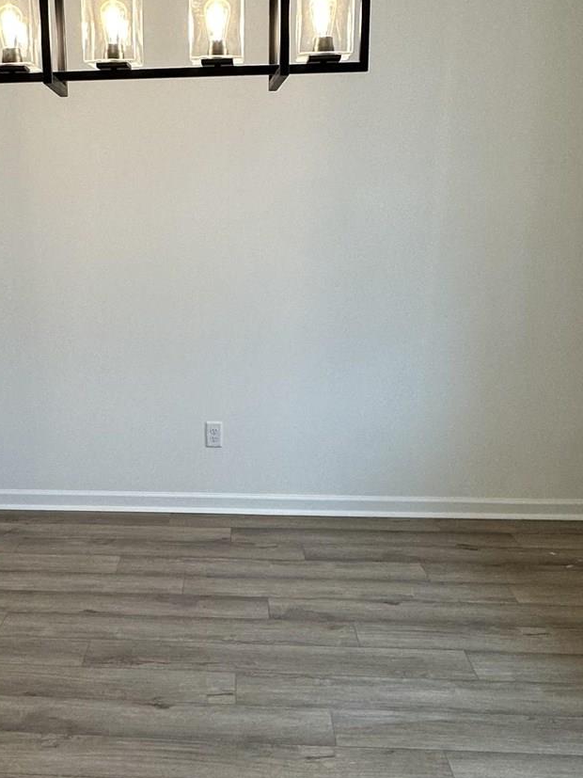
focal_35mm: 39
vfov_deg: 47.9
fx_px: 876
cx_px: 154
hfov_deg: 36.1
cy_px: 399
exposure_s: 1/120
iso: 125
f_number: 2.2
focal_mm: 2.22
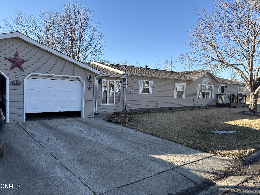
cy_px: 98
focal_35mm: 26
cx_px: 130
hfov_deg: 67.3
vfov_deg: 53.1
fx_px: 195
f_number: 1.6
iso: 50
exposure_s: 1/1420
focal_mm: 5.96
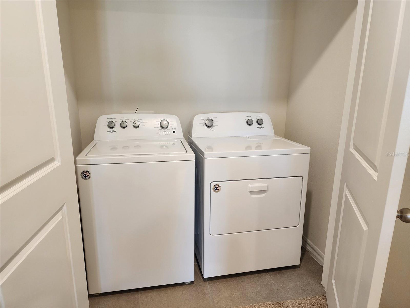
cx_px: 205
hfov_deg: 73.9
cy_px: 154
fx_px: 272
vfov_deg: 58.9
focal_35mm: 23
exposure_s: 1/120
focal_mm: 6.4
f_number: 1.8
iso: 400
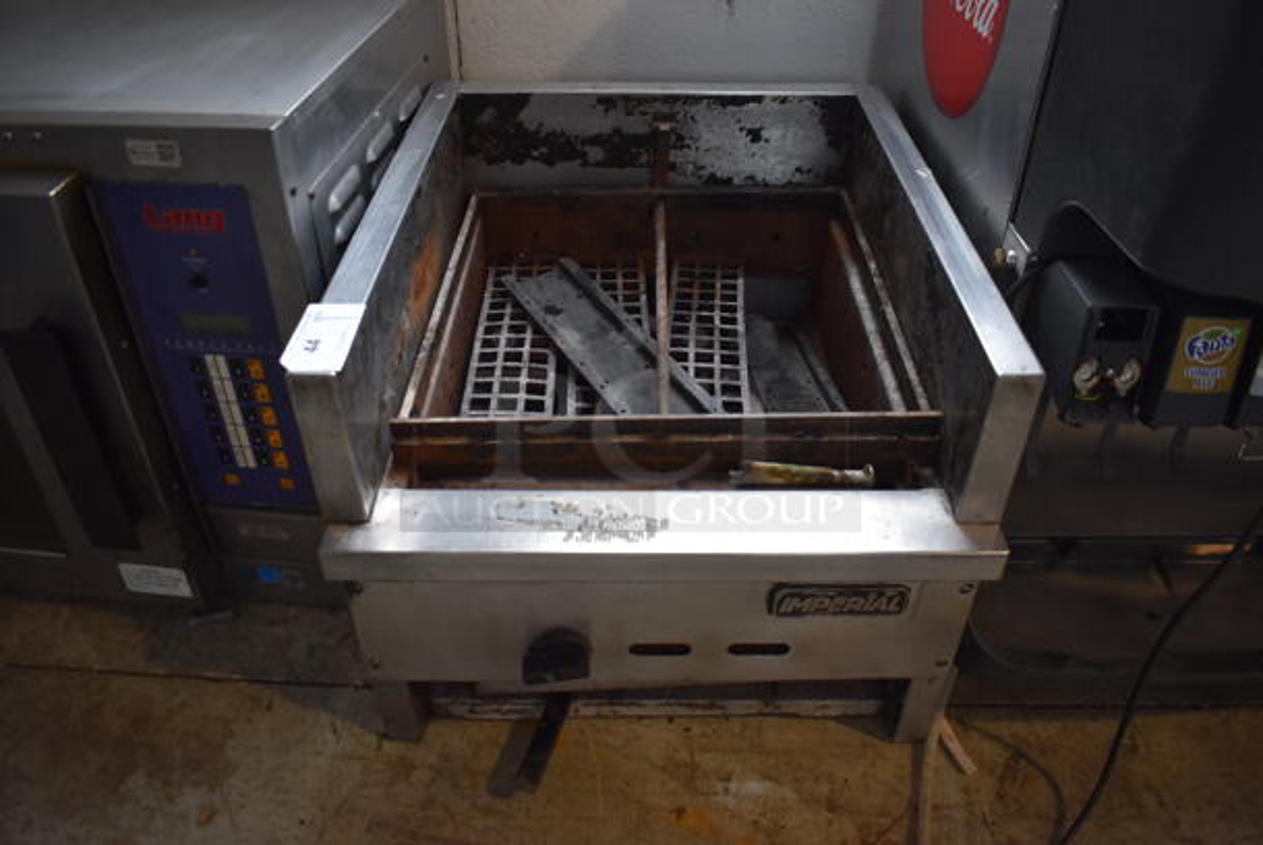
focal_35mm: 27
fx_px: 948
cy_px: 422
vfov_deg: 48.0
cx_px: 632
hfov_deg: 67.3
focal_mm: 18
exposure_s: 1/250
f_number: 3.5
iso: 800
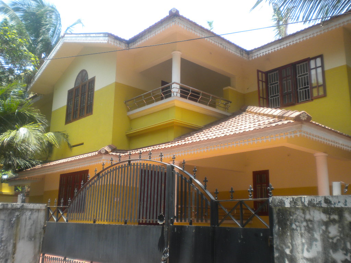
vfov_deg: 40.7
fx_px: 355
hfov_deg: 52.6
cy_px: 132
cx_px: 176
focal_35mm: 35
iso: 113
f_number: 4.6
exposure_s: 1/174
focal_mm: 6.3
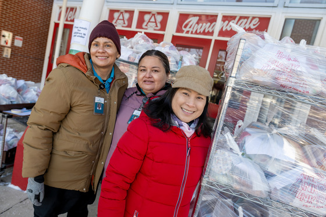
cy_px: 108
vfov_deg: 53.1
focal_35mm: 24
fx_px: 217
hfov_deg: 73.8
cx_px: 163
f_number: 4
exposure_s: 1/640
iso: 400
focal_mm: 24
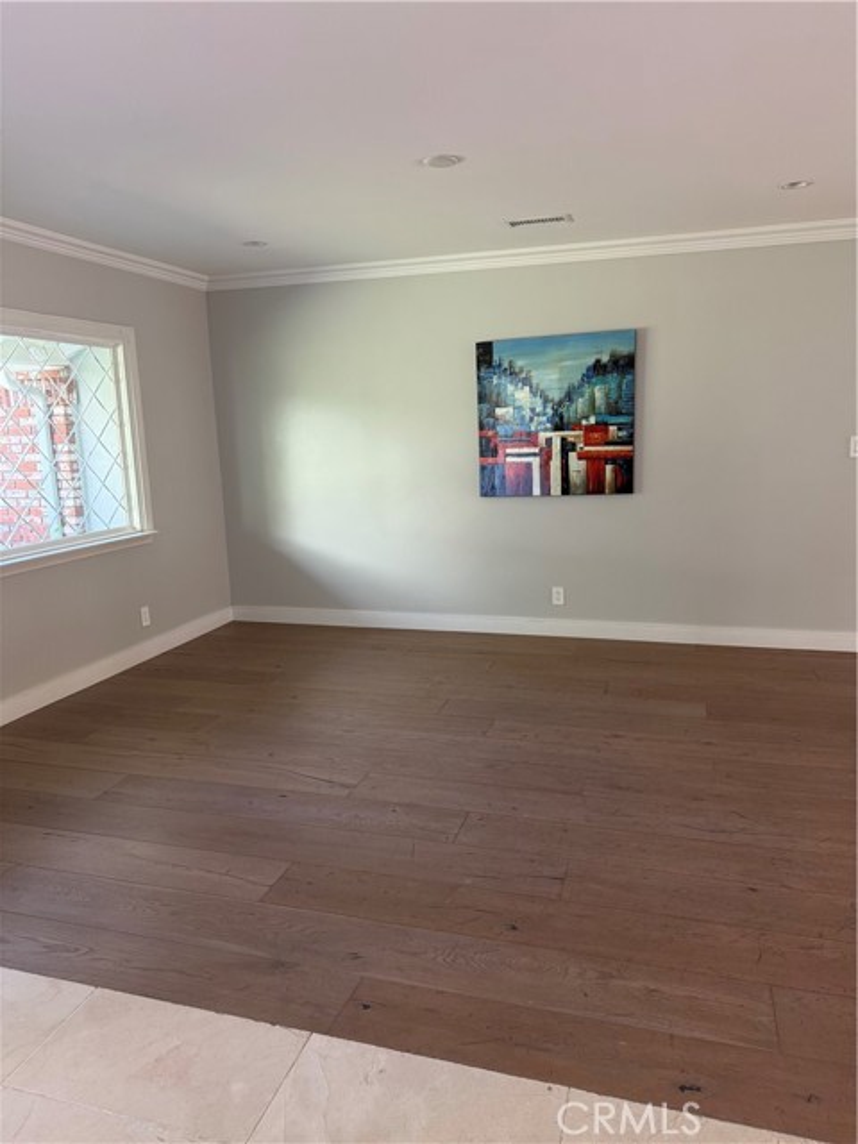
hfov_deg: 56.8
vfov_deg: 71.6
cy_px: 572
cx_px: 429
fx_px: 793
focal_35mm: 24
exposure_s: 1/101
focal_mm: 6.76
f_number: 1.78
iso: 200
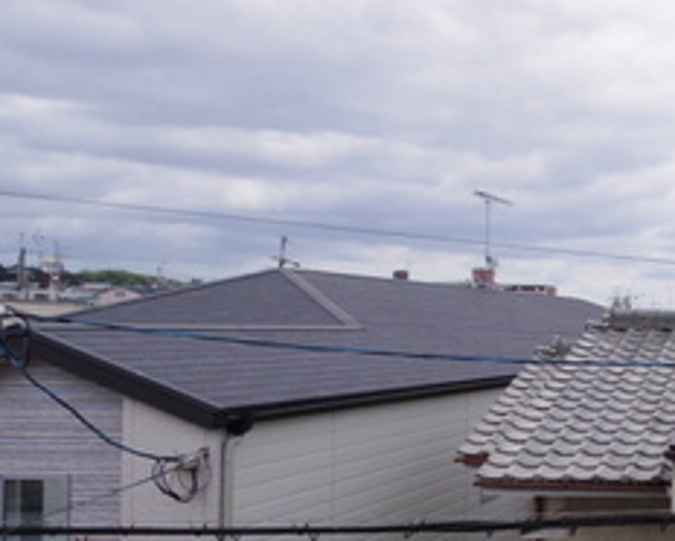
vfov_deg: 30.3
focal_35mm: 50
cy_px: 278
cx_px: 876
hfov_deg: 29.9
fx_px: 1000
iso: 200
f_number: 4.5
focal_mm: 3.8
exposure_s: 1/1000
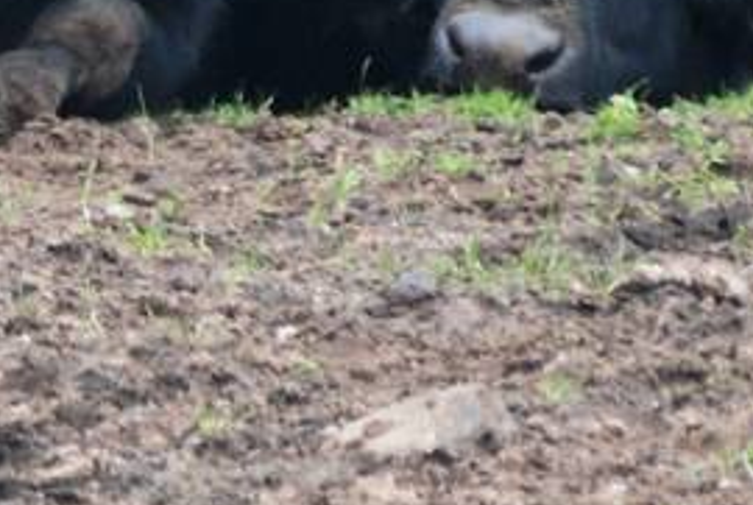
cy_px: -199
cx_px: -680
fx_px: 27948
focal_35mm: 1334
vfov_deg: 1.0
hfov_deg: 1.5
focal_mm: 150
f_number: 4.5
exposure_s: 1/320
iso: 400
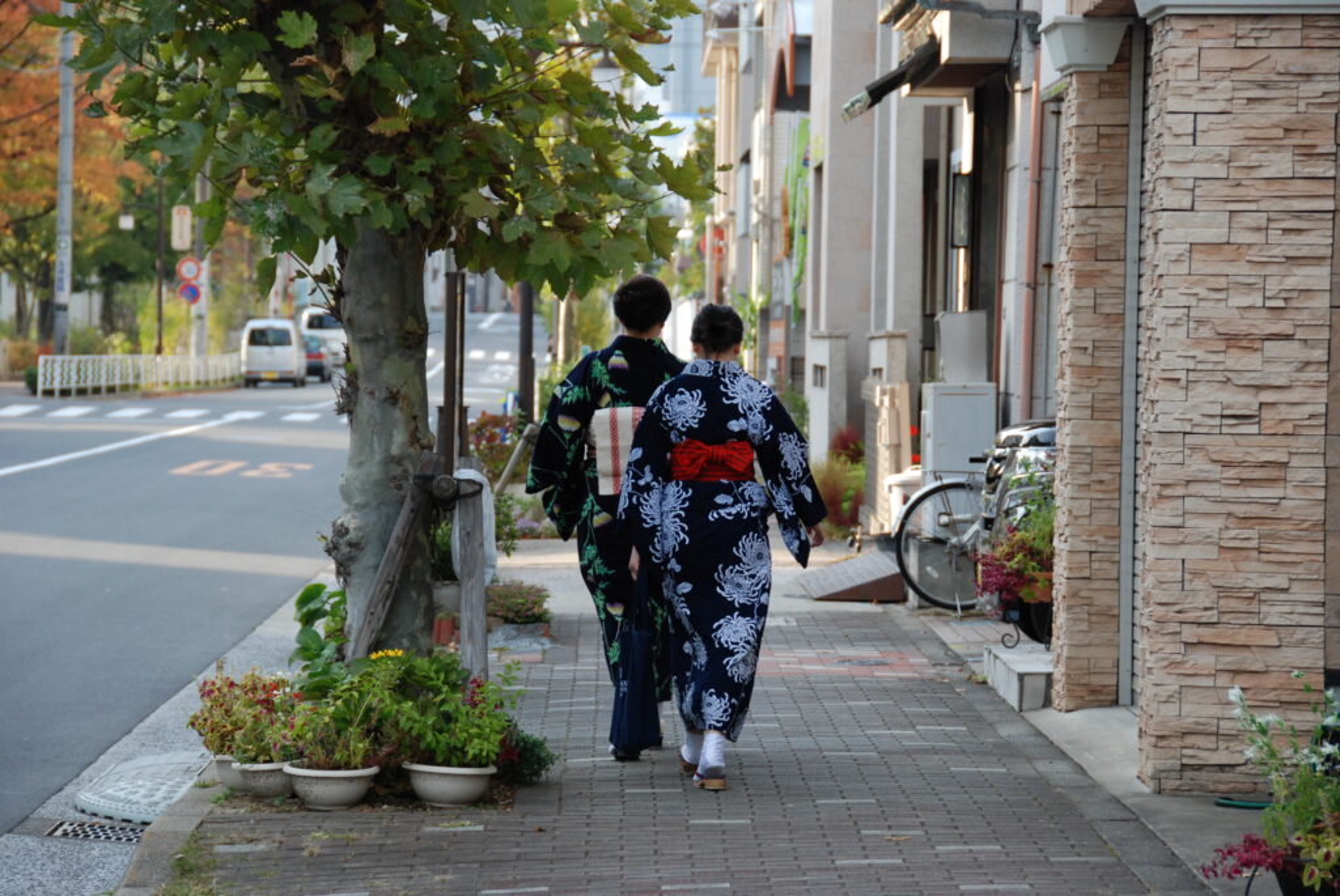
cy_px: 448
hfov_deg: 14.4
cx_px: 670
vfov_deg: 9.7
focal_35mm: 142
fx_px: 5309
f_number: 5.3
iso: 500
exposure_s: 1/320
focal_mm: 95
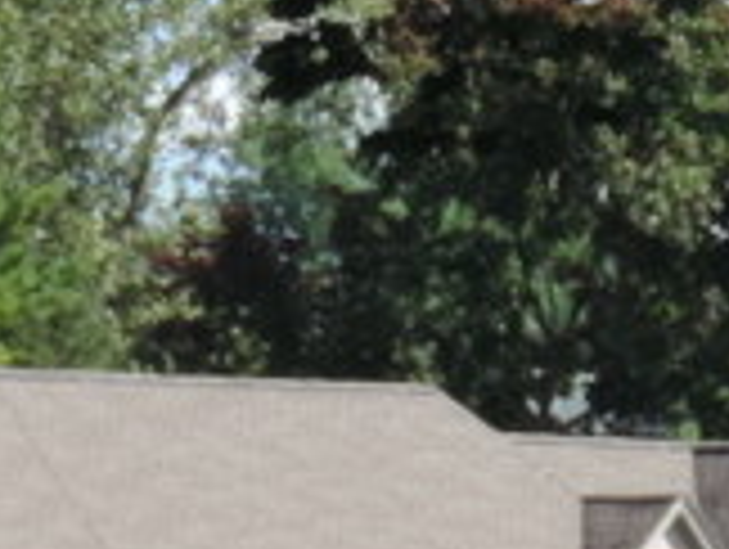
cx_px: -522
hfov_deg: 2.0
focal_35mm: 977
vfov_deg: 1.5
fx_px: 20606
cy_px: 1012
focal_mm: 27.6
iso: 80
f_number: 4.4
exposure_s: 1/320
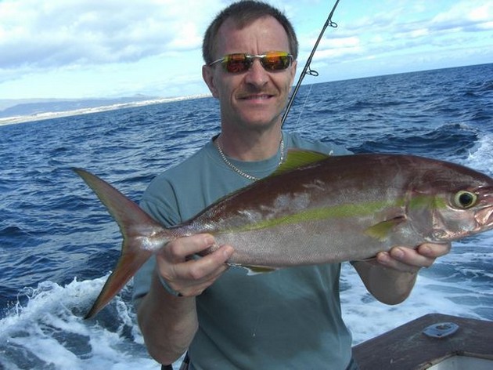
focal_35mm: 38
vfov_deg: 37.7
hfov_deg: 49.0
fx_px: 541
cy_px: 185
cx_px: 246
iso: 80
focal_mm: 7.9
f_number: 4
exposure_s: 1/500
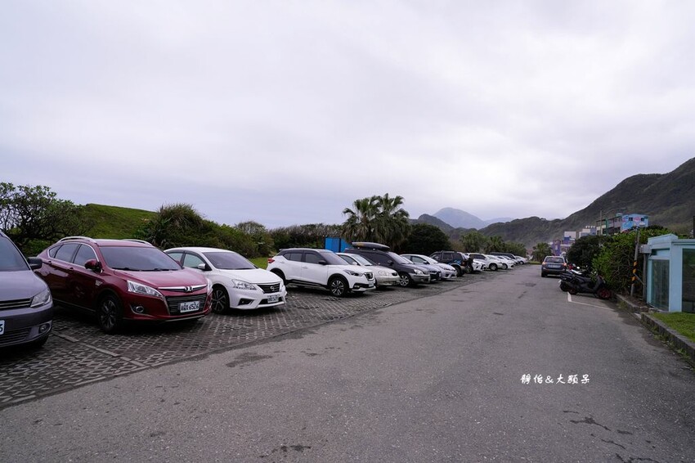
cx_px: 348
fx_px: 367
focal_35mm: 19
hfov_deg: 86.9
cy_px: 232
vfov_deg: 64.5
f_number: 8
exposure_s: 1/250
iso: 160
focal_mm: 19
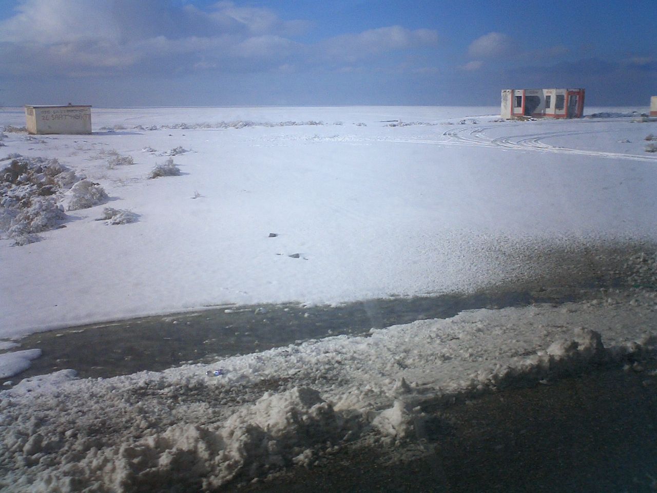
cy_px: 246
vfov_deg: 38.7
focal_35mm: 37
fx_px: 702
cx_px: 328
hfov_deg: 50.1
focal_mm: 5.6
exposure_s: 1/2000
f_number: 3.5
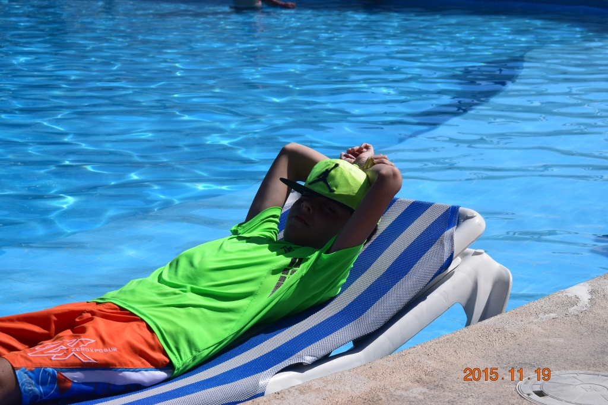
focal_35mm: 90
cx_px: 304
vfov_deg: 15.2
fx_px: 1519
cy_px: 202
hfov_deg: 22.6
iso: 200
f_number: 11
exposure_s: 1/640
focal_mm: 60
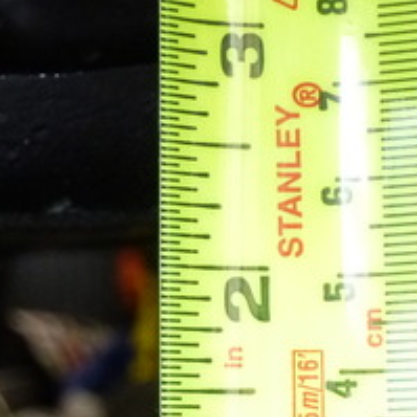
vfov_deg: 8.5
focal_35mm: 205
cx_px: 44
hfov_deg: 8.5
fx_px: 2794
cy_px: 321
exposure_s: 1/10
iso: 400
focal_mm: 11.9
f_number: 4.1
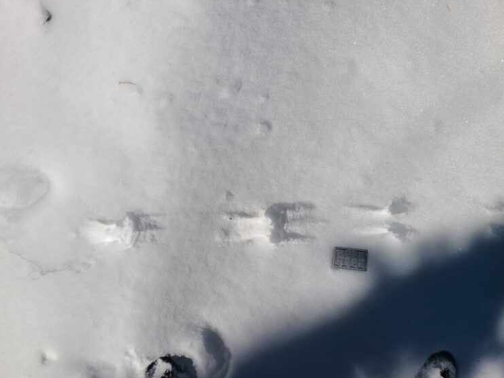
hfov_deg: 65.3
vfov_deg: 51.4
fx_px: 393
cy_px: 189
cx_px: 250
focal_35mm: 27
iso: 40
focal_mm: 5.4
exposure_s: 1/5906
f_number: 1.8
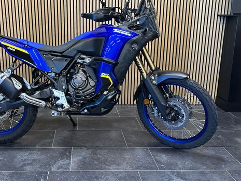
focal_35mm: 33
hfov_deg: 54.4
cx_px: 84
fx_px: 230
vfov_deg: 42.7
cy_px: 68
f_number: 1.78
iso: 160
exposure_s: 1/50
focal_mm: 6.86
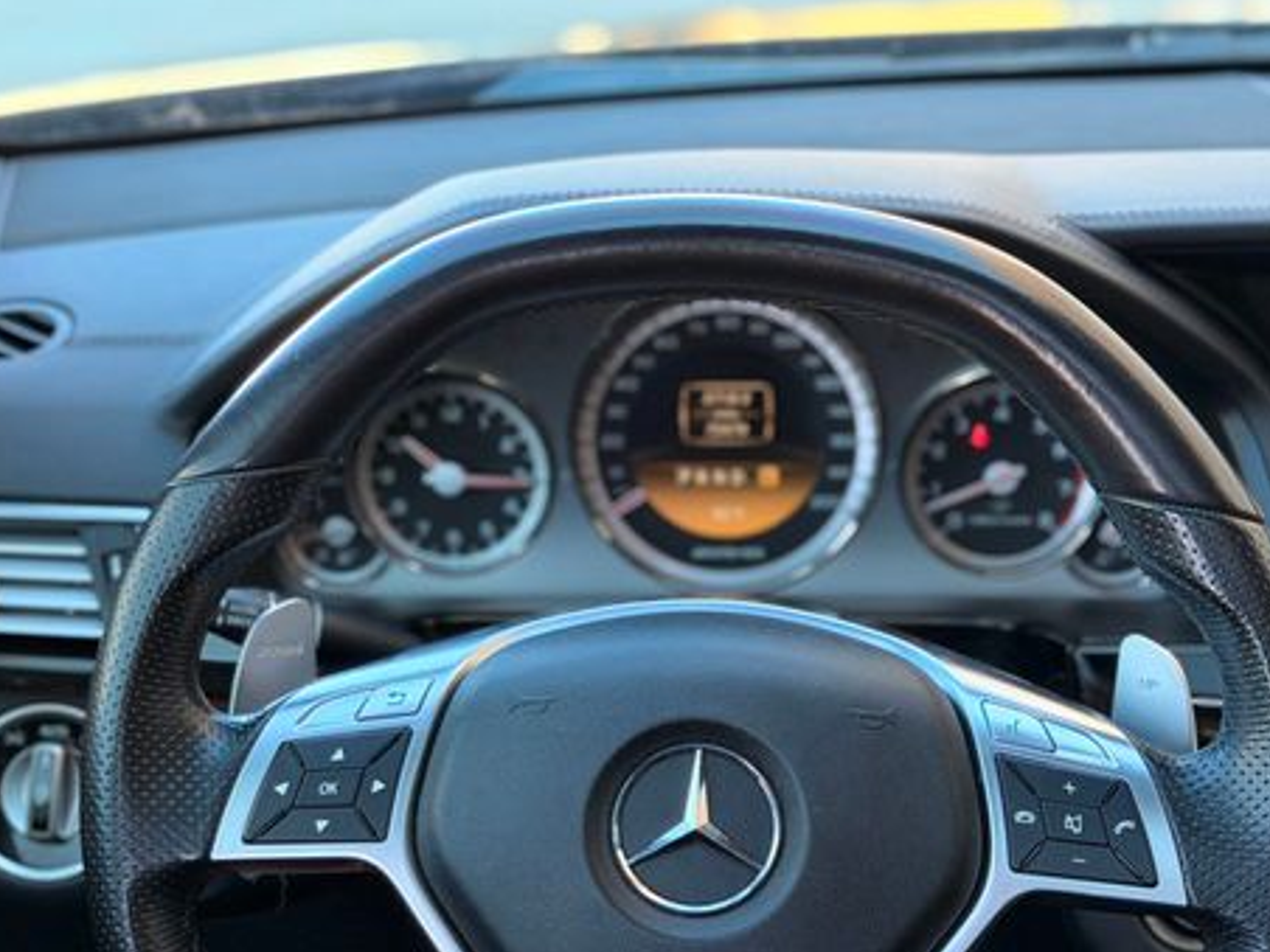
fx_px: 2495
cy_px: 660
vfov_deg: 21.5
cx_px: 702
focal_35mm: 68
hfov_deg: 28.5
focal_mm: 6.76
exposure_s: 1/89
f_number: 1.78
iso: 100
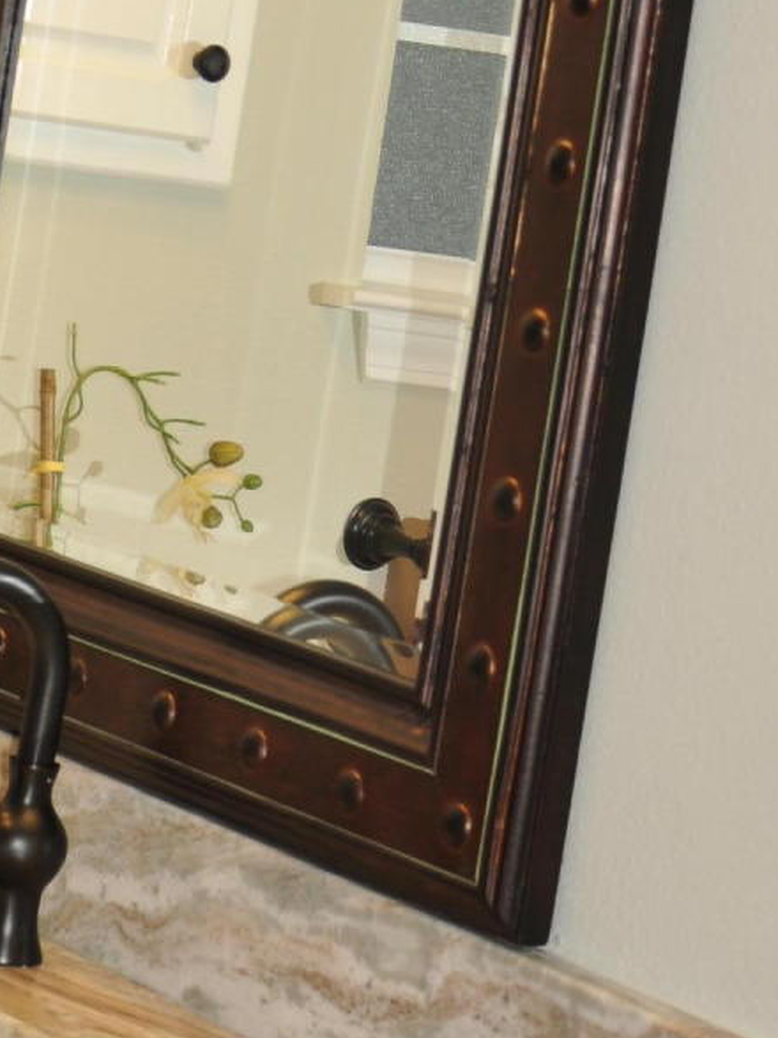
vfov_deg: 15.8
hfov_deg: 12.0
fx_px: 3676
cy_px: 23
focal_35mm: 123
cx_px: 9
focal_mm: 25
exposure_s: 1/60
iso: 200
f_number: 4
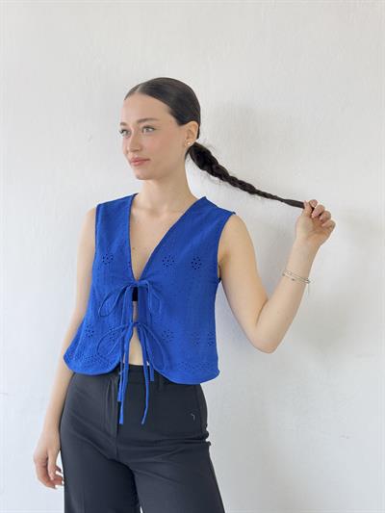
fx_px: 712
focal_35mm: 48
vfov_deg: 39.6
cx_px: 192
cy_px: 256
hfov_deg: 30.3
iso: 100
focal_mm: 6.76
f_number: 1.78
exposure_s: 1/100
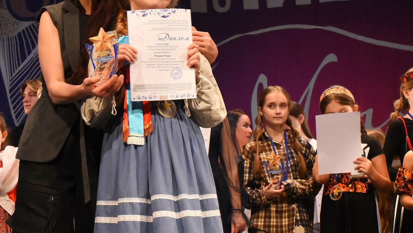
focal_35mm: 84
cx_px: 136
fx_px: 920
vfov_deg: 14.3
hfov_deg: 25.2
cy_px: 179
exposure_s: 1/250
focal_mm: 35
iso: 5000
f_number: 6.3
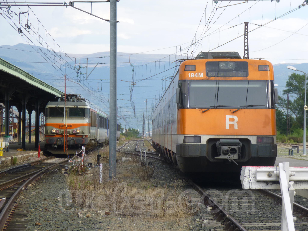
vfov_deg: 12.0
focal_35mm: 123
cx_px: 154
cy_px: 116
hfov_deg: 16.0
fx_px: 1094
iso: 100
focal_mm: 22.1
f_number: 5.7
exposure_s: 1/160
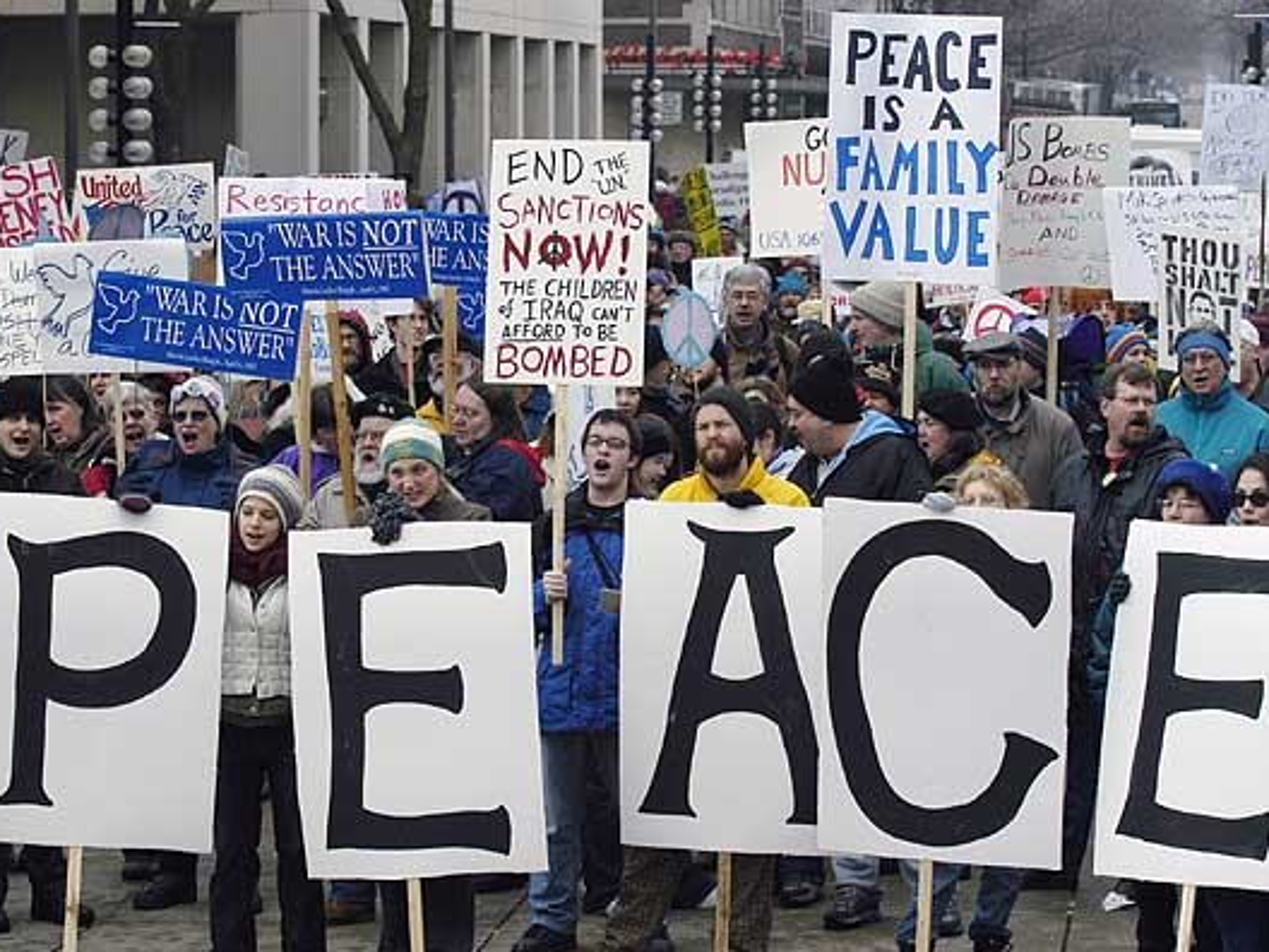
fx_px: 4802
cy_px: 478
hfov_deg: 15.1
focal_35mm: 131
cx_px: 615
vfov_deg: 11.3
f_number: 5.6
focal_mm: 80
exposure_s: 1/250
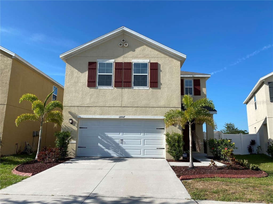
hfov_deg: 67.3
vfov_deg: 53.1
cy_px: 102
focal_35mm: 26
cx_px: 136
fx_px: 205
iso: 32
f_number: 1.8
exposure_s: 1/2817
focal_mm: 4.25
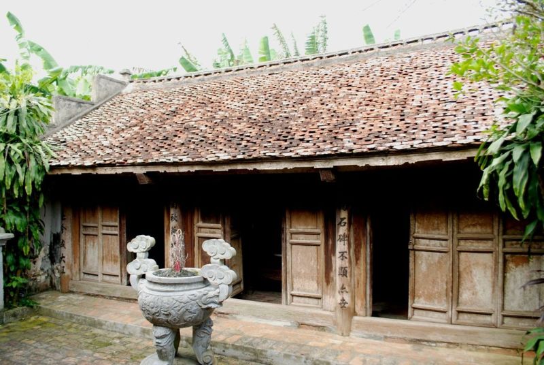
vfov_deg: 48.1
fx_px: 409
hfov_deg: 67.3
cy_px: 182
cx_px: 272
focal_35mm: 27
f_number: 5
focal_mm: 18
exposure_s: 1/100
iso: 200
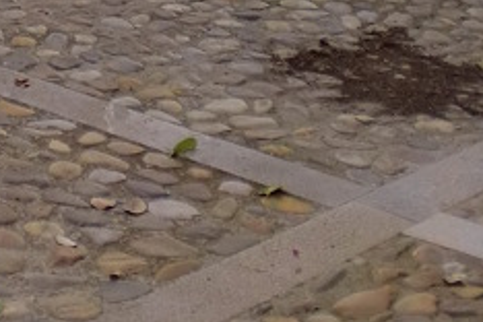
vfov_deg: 9.5
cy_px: -198
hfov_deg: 14.5
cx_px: 26
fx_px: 1878
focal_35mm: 140
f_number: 3.1
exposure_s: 1/250
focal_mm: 6.3
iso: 64
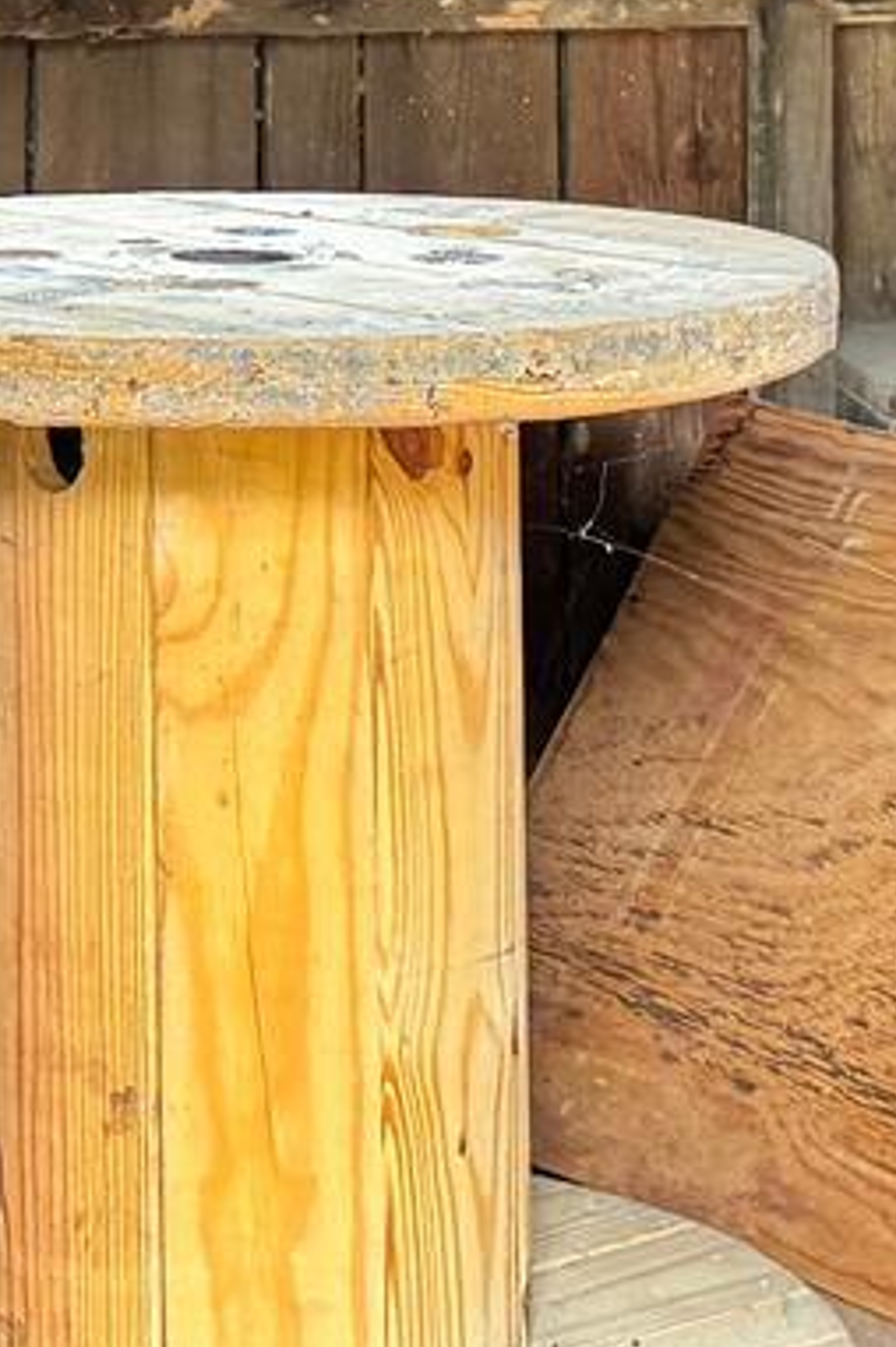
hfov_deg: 10.2
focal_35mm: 134
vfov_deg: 14.6
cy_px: -441
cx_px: 53
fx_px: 5011
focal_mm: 6.76
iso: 320
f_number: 1.78
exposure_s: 1/60
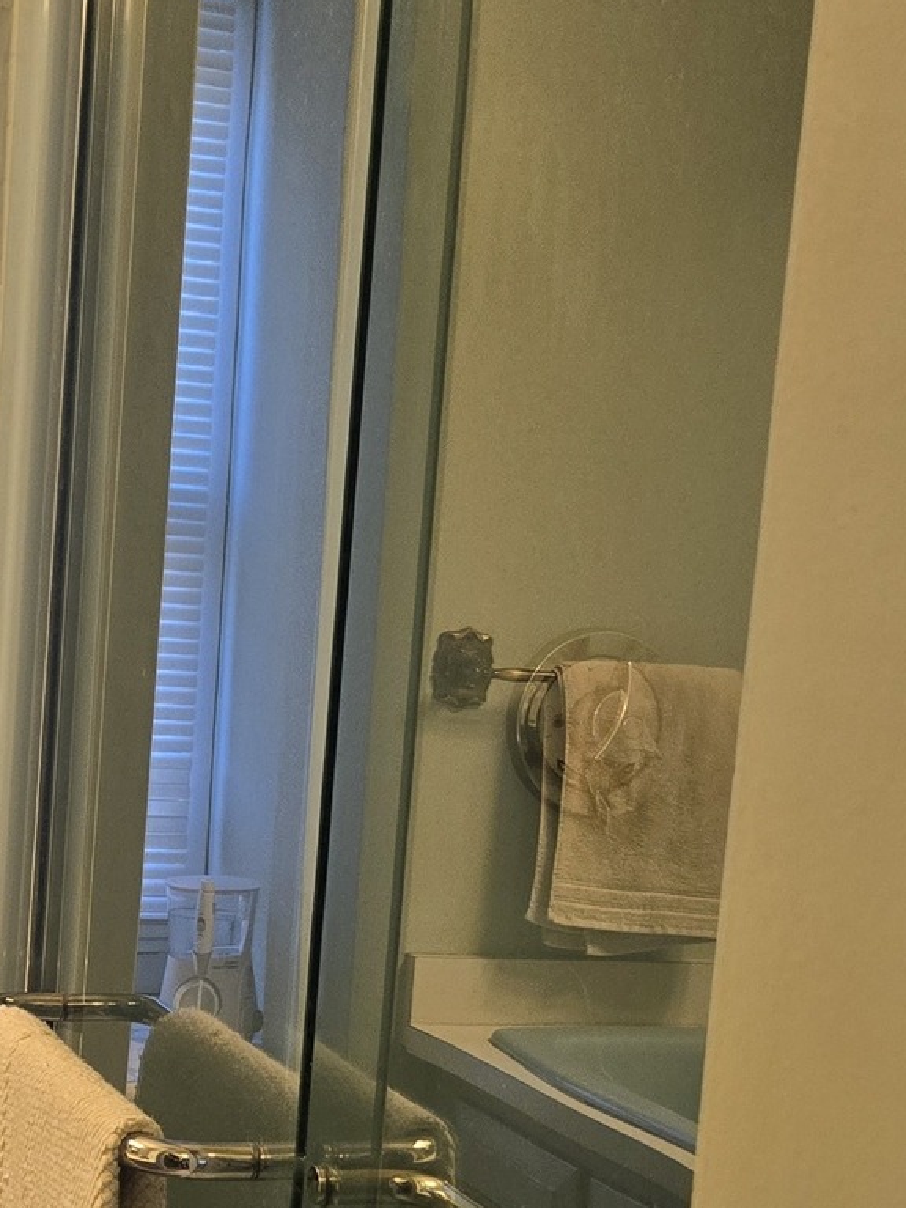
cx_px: 315
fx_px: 2408
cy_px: 892
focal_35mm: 69
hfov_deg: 21.2
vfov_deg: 27.8
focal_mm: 5.4
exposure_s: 1/120
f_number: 1.8
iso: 160
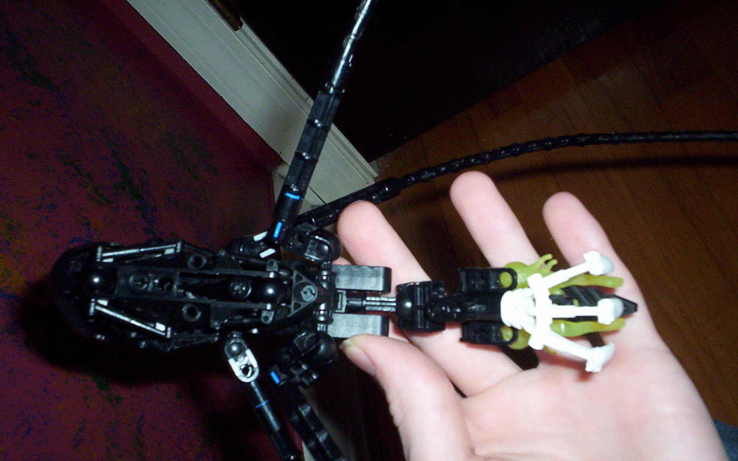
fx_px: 825
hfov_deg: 48.2
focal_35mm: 41
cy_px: 275
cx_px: 364
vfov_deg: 31.2
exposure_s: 1/60
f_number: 4.5
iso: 140
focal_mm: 4.99
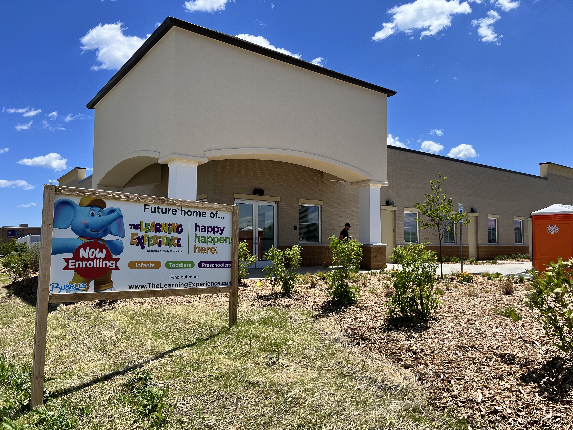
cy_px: 215
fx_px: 430
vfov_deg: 53.1
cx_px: 286
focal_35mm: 26
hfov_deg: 67.3
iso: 50
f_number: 1.5
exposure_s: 1/4831
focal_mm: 5.7
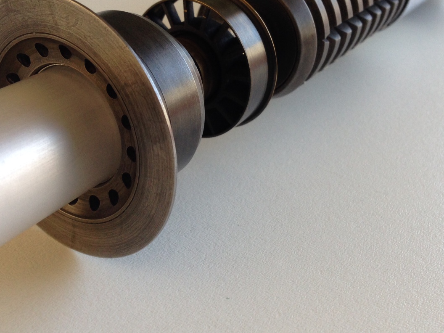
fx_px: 654
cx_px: 208
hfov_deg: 37.5
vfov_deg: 28.3
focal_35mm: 51
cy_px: 100
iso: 80
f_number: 2.4
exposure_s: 1/20
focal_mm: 4.12
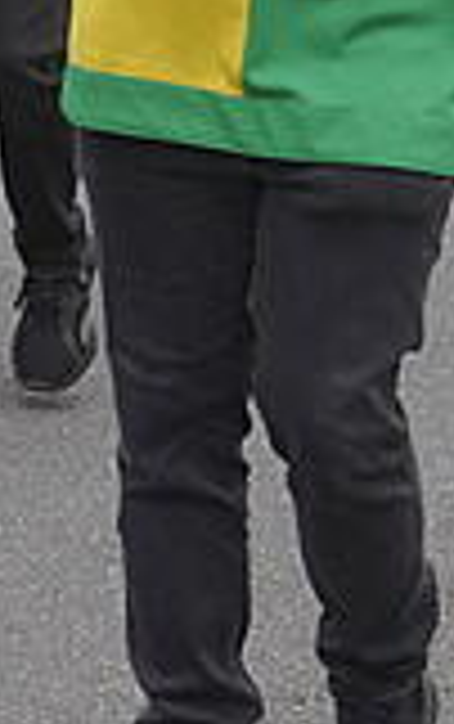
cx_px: 119
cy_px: -200
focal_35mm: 261
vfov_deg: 7.9
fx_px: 5153
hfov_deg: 5.0
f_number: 4.5
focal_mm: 44
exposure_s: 1/160
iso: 100
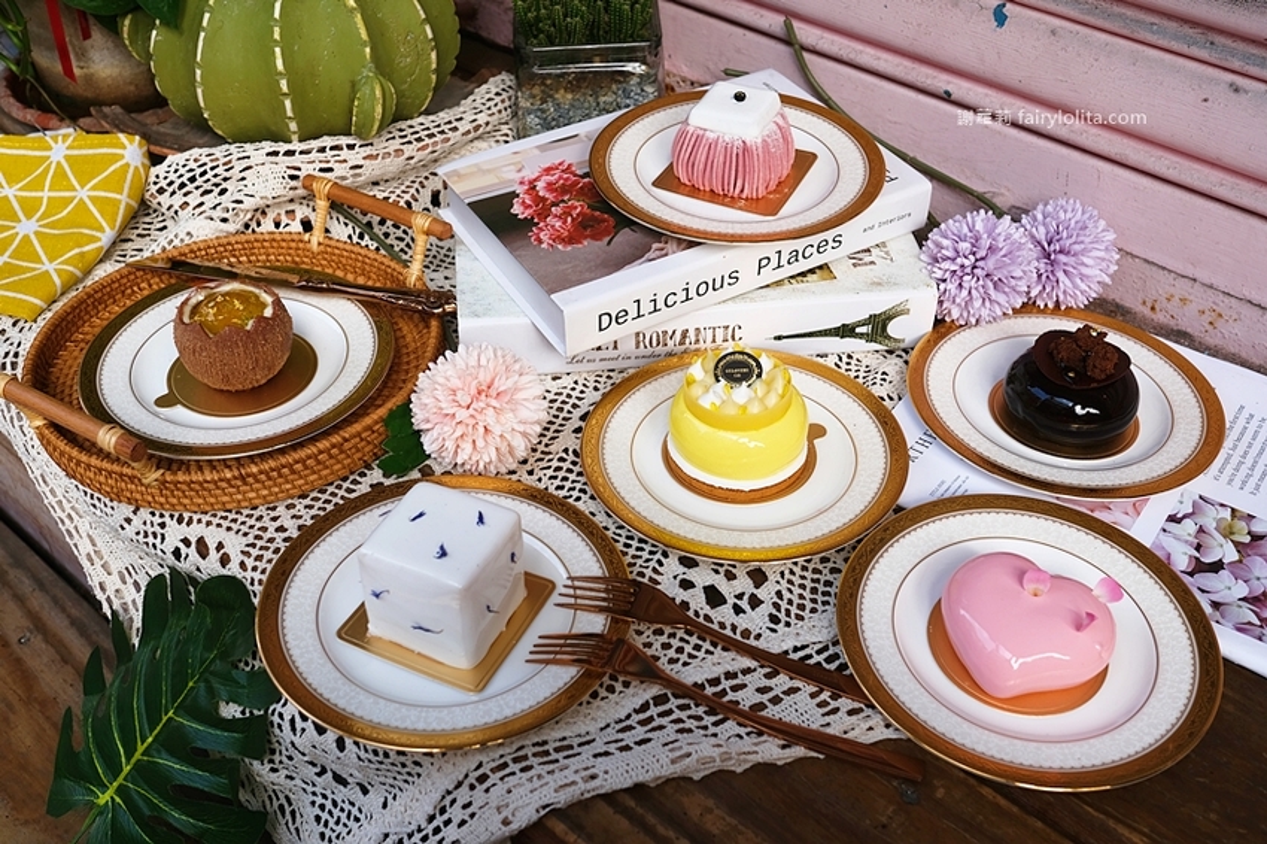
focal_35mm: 35
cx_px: 634
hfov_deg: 54.5
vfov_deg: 37.8
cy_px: 422
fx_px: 1231
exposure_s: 1/105
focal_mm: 23
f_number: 5
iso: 100
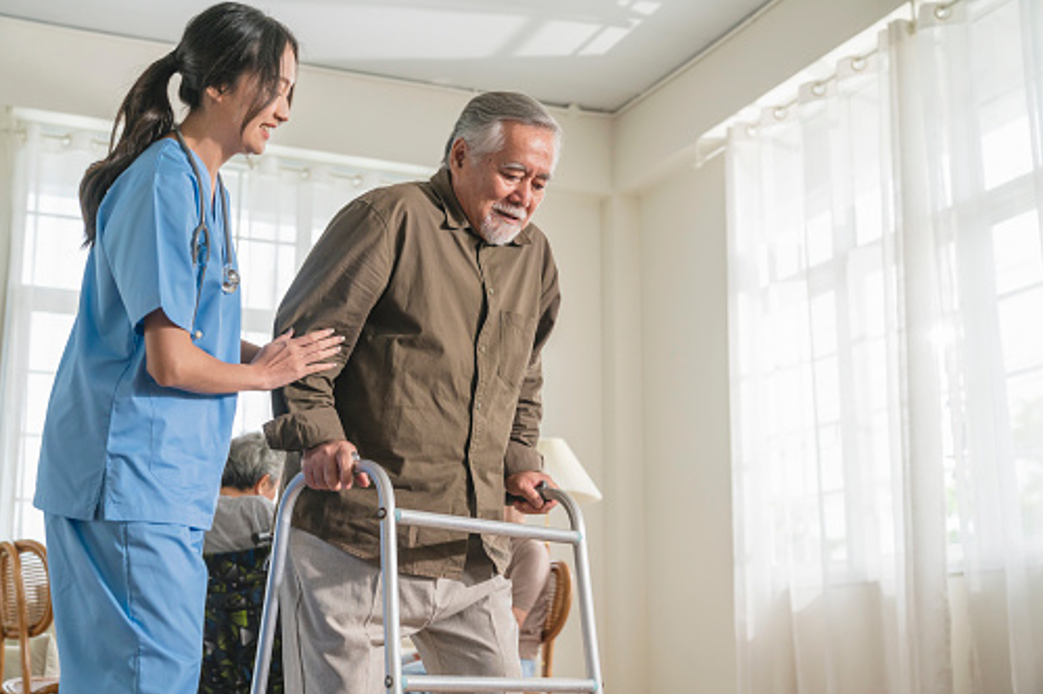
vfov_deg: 27.0
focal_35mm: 50
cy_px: 350
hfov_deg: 39.6
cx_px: 513
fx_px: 1448
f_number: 3.5
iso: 640
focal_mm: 49
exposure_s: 1/500
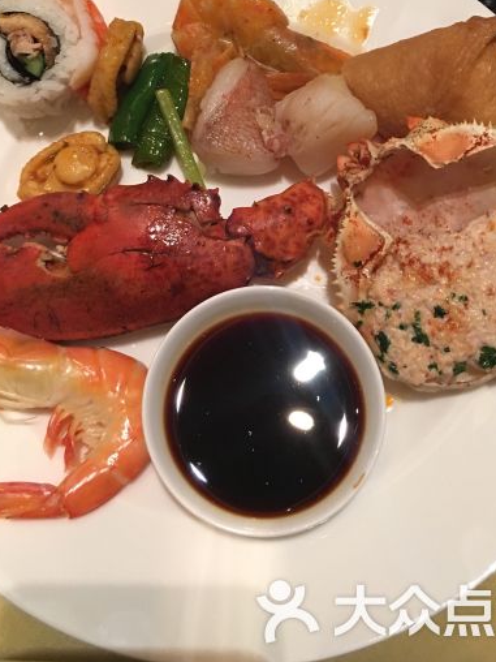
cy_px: 223
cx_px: 241
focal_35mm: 40
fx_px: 764
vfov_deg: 46.1
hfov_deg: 36.0
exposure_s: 1/17
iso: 100
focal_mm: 4.15
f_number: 2.2
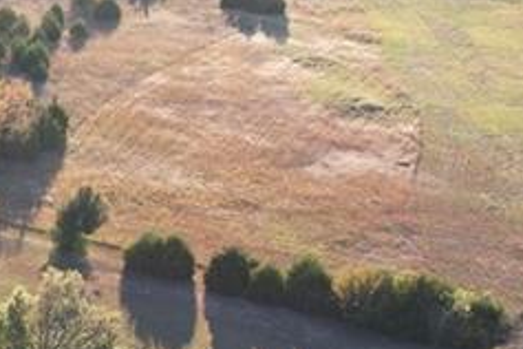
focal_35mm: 95
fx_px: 1380
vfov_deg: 13.7
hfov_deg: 19.3
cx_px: -218
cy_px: 499
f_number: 2.8
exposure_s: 1/80
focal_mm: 8.38
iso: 120
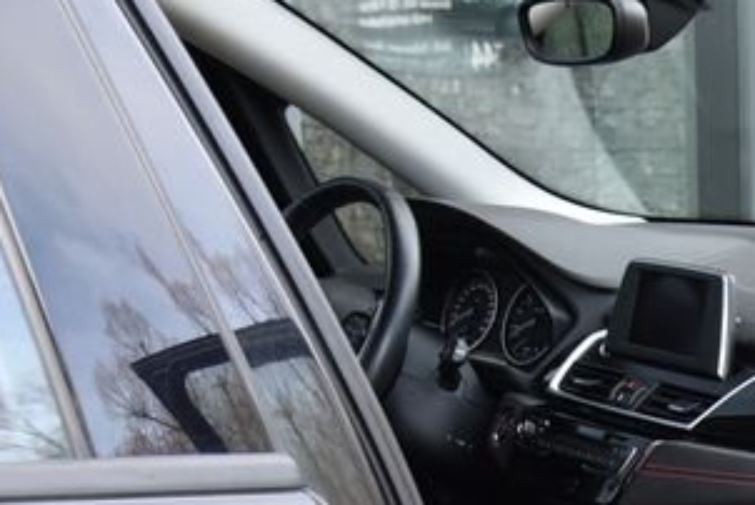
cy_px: 682
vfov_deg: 12.6
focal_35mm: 105
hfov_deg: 17.5
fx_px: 2204
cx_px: 1135
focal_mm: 31
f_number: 5
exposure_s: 1/100
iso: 500
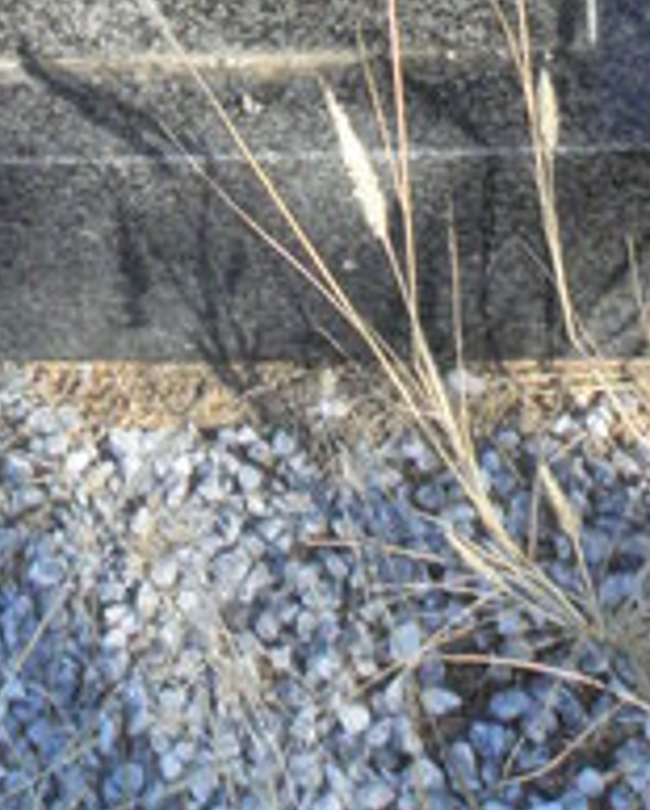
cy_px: -781
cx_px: -101
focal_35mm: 105
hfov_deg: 14.3
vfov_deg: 15.0
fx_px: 2519
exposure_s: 1/200
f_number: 6.3
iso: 200
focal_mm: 4.6
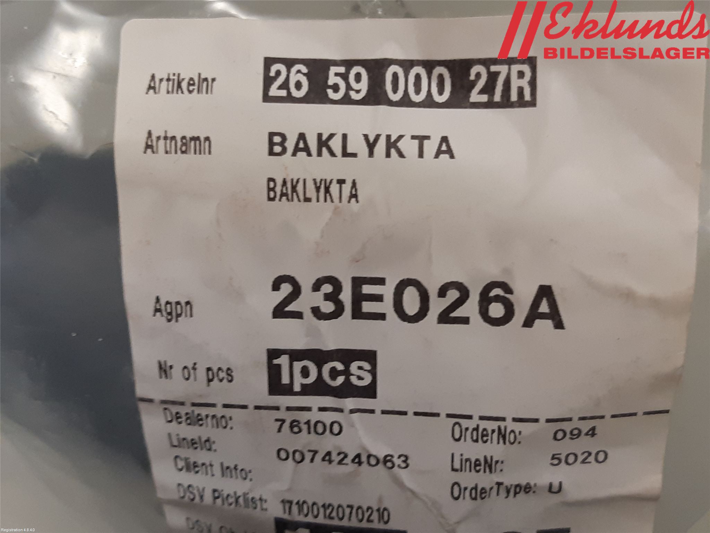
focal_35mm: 26
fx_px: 533
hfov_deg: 67.3
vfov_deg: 53.1
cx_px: 355
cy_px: 266
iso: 160
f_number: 1.7
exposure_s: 1/50
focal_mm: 3.93
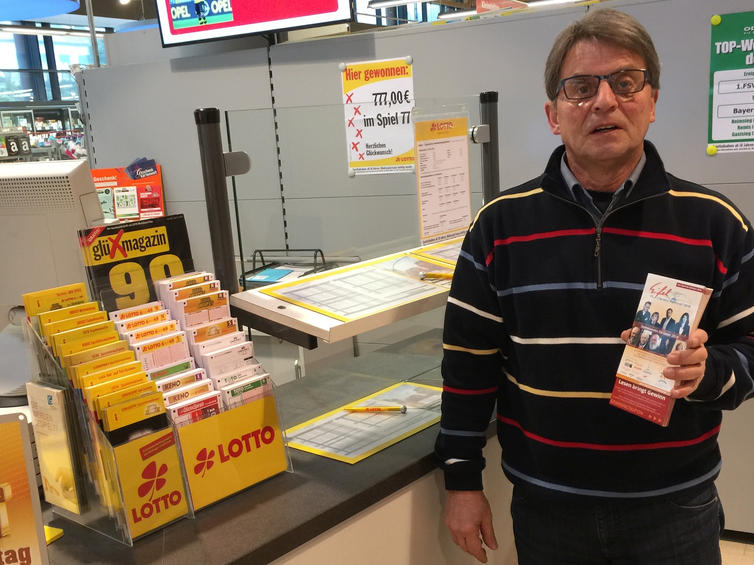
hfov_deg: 46.8
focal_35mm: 40
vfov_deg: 35.9
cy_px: 335
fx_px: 871
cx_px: 348
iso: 64
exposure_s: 1/17
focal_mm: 4.15
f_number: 2.2
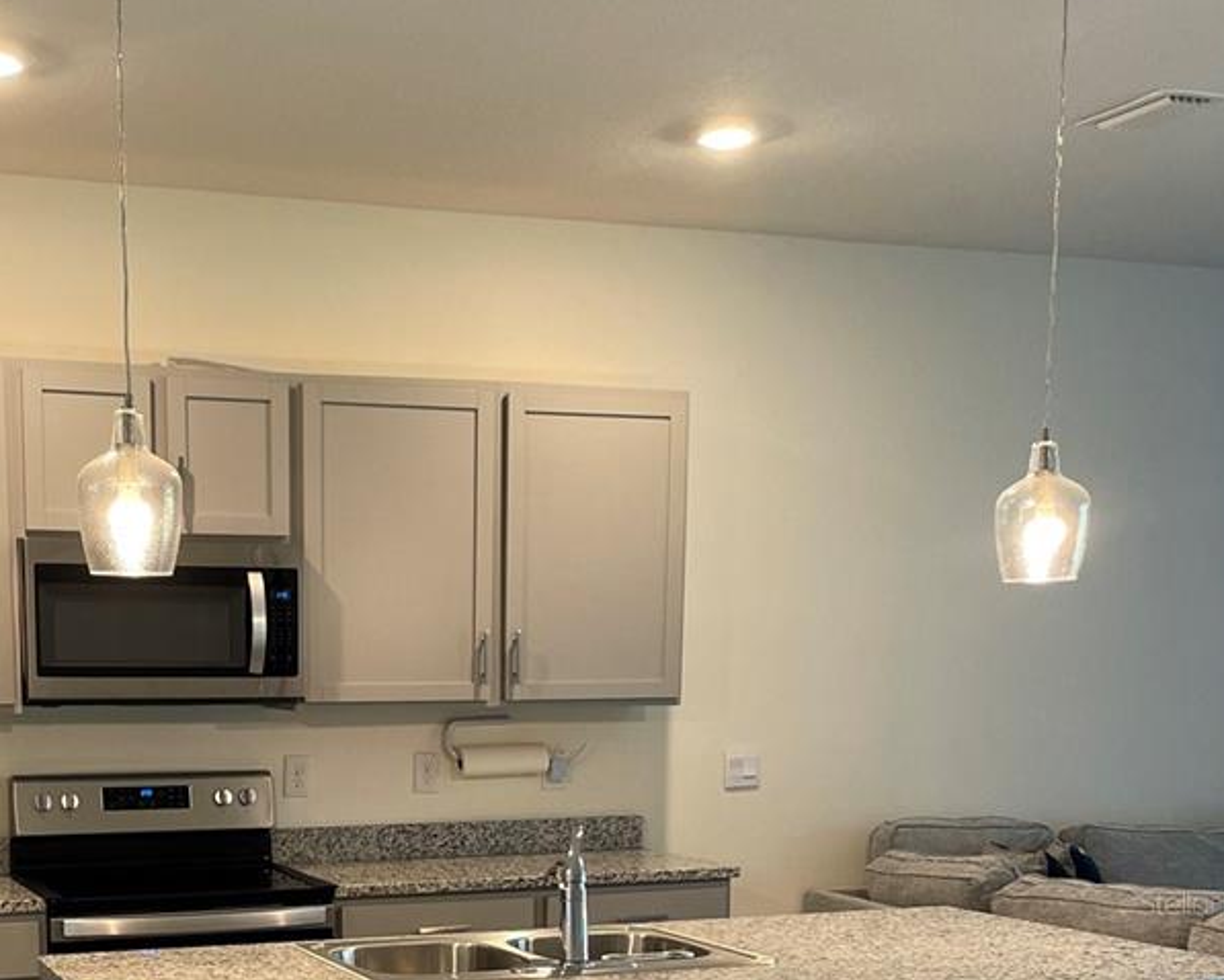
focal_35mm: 51
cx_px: 361
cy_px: 902
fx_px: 1848
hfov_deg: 36.1
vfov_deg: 28.4
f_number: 1.6
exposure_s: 1/60
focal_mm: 4.2
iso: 160
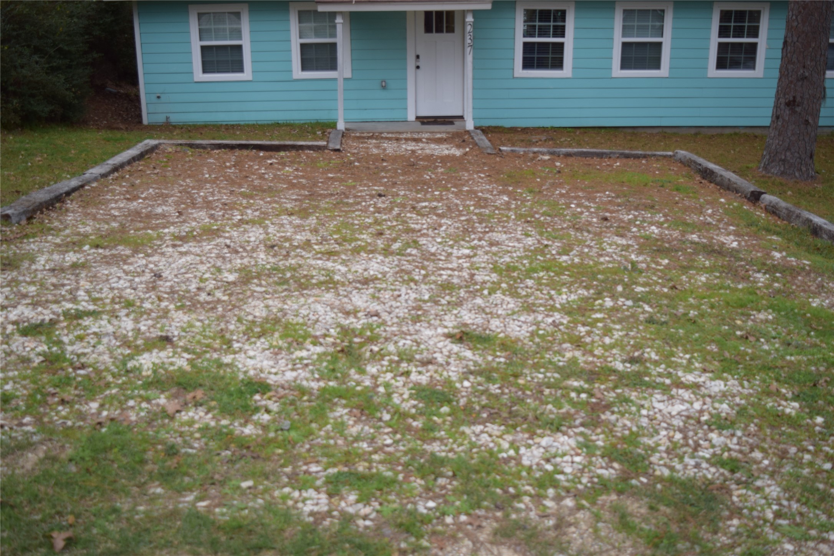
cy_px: 278
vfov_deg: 36.9
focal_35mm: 36
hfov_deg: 53.1
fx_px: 834
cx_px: 417
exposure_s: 1/400
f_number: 4
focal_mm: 24
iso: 200
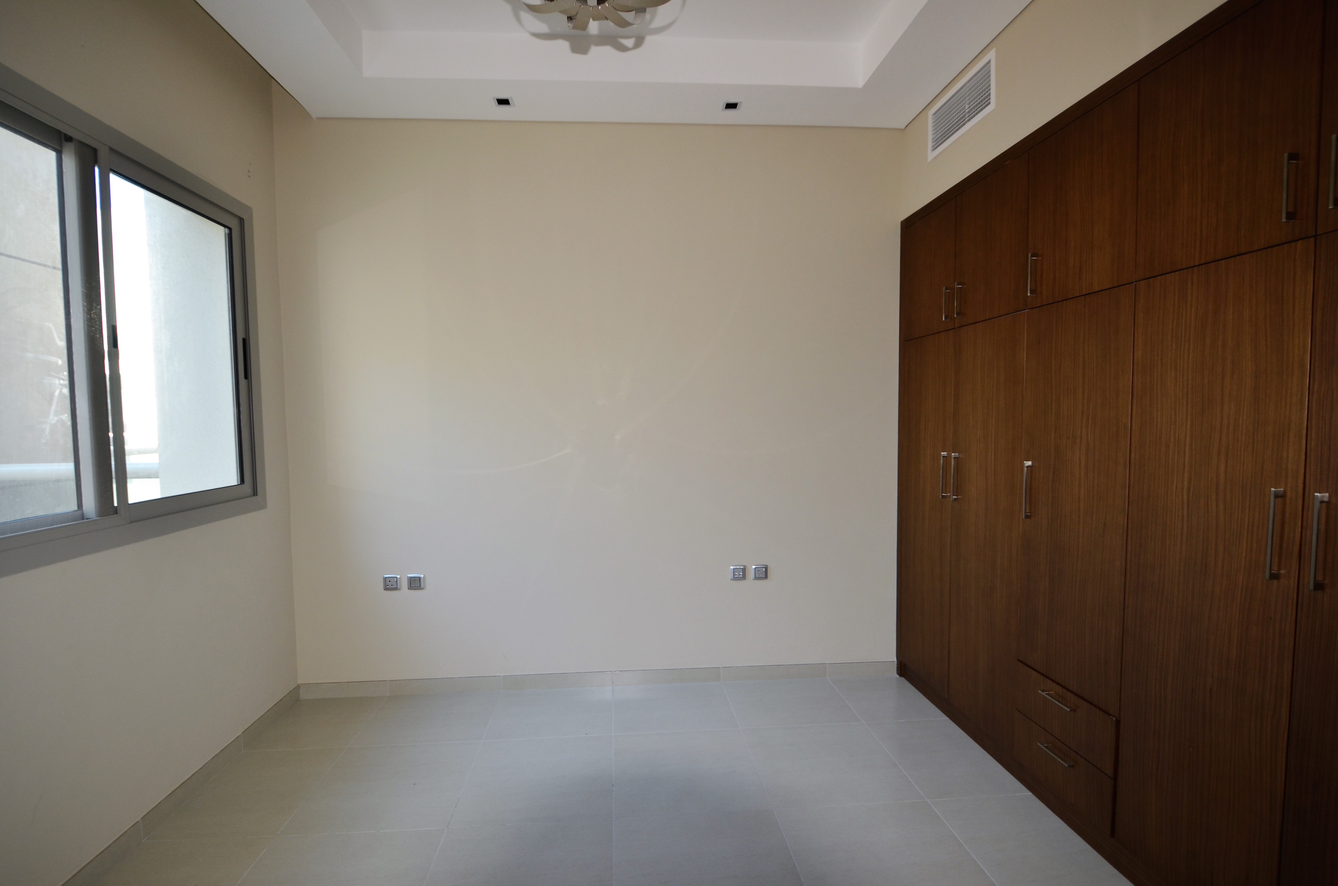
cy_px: 443
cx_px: 669
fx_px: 612
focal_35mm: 16
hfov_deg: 95.1
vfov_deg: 71.8
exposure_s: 1/60
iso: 200
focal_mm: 11
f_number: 3.5
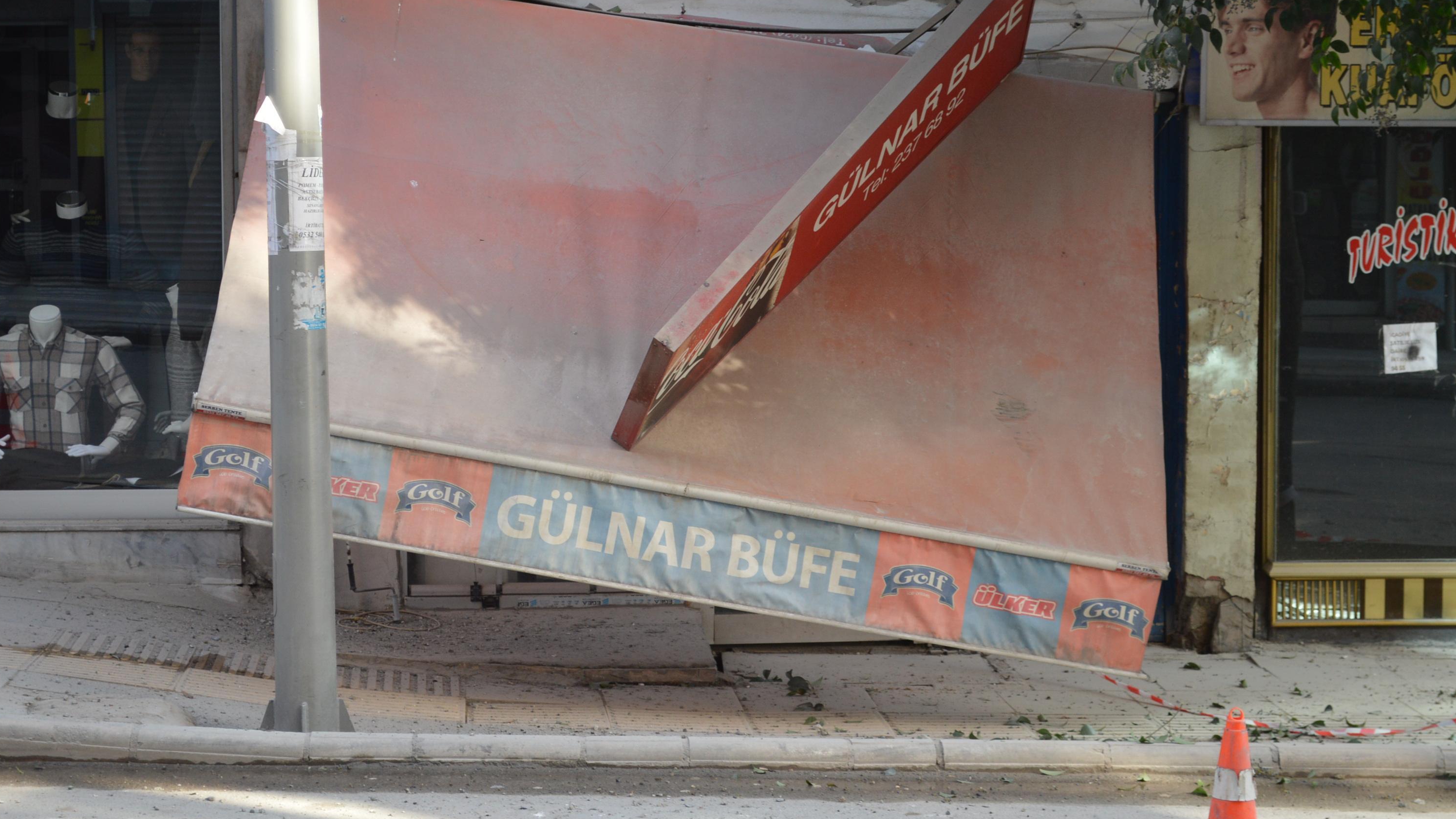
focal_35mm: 79
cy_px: 350
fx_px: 3050
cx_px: 726
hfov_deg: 26.9
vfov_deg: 15.3
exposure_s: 1/125
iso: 400
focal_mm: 50
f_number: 5.6
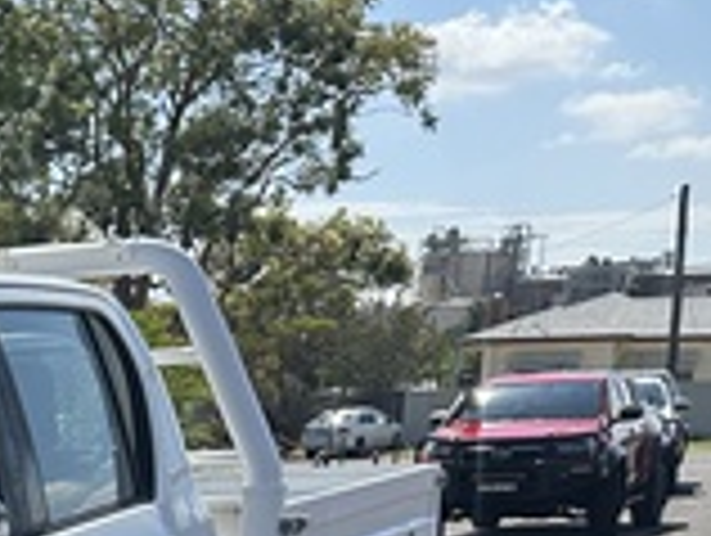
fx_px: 1995
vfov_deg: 14.1
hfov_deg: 16.6
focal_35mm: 97
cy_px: 842
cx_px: -598
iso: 80
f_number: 1.78
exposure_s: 1/4545
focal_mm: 6.86
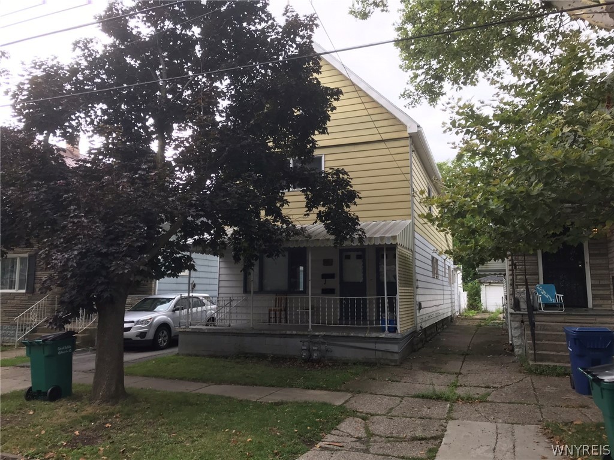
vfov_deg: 49.7
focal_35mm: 28
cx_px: 307
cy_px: 230
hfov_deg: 63.4
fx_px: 497
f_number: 1.8
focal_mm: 3.99
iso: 20
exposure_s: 1/185
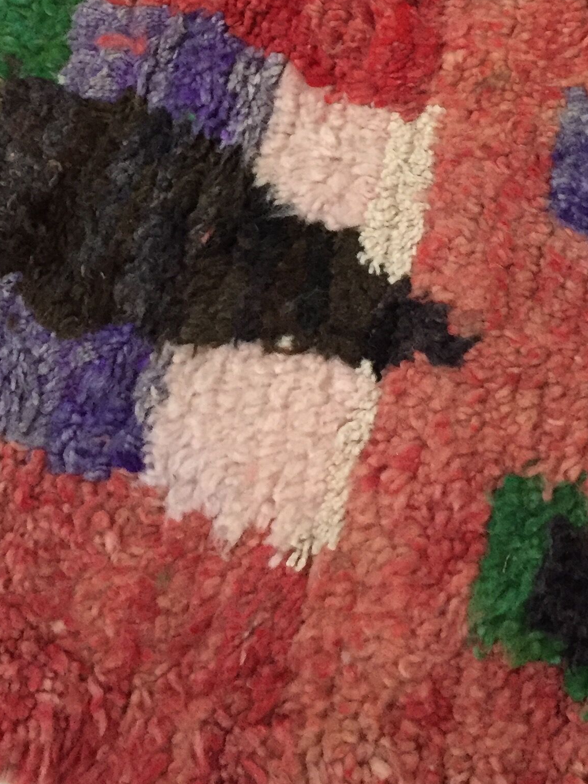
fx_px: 1404
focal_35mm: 62
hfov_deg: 23.6
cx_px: 265
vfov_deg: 30.3
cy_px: 140
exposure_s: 1/17
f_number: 2.2
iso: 250
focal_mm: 4.15
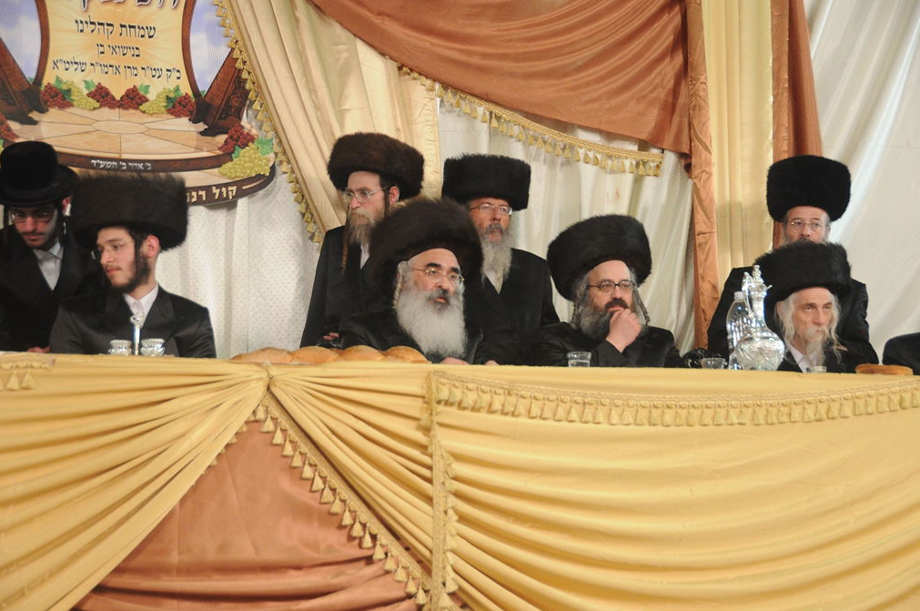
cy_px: 307
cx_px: 461
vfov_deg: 17.2
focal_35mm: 79
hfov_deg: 25.7
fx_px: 2016
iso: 1600
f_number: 5
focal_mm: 52
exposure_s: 1/30
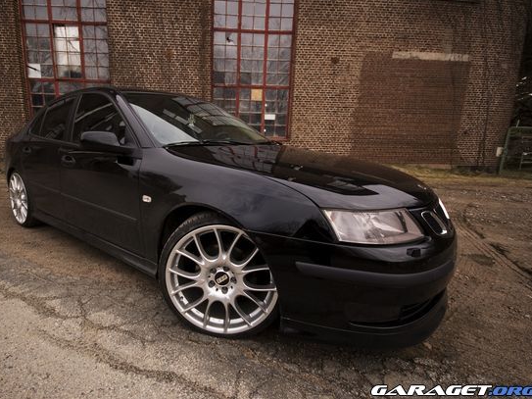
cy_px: 191
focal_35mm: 17
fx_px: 261
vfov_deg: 74.7
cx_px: 225
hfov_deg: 90.4
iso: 200
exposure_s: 1/640
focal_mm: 10
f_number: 4
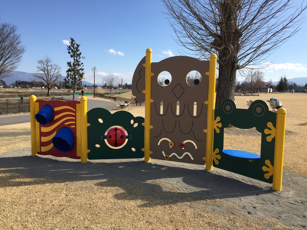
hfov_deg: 61.7
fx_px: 257
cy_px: 115
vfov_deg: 48.2
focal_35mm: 29
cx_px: 154
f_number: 2.2
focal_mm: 4.15
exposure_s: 1/1522
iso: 32
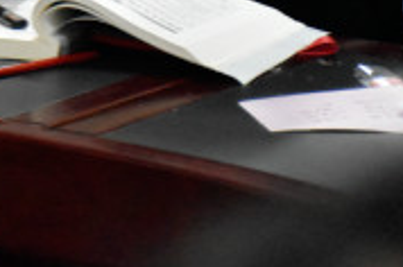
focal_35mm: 335
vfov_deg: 4.1
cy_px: -206
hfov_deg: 6.1
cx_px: -197
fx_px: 3743
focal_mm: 62
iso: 8000
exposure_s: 1/250
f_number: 5
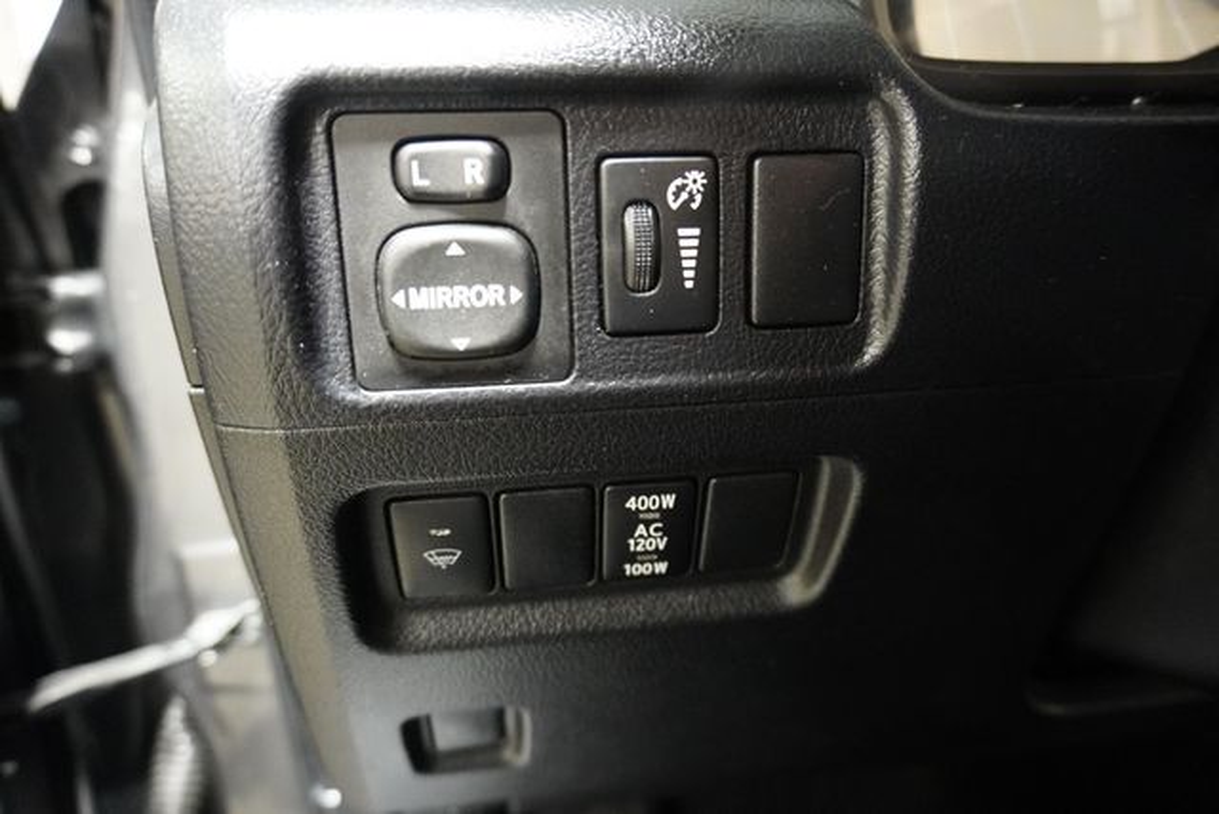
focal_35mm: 24
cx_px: 610
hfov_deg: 73.7
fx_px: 813
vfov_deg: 53.2
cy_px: 407
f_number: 3.5
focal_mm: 16
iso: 6400
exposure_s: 1/13
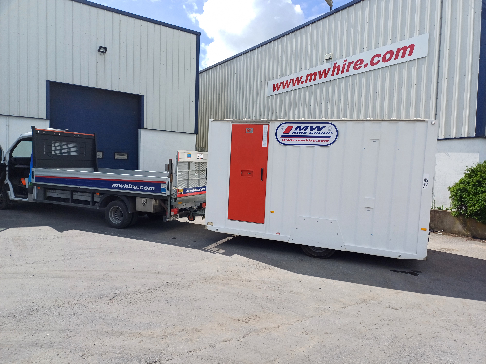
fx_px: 351
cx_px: 243
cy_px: 182
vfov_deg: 54.9
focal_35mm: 25
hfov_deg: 69.4
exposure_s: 1/1178
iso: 50
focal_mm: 4.65
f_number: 1.8
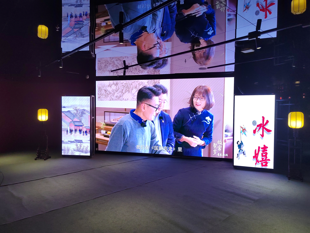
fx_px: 206
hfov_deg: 73.9
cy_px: 116
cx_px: 155
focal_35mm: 23
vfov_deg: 58.9
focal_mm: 5.52
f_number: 1.9
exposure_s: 1/200
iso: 1250
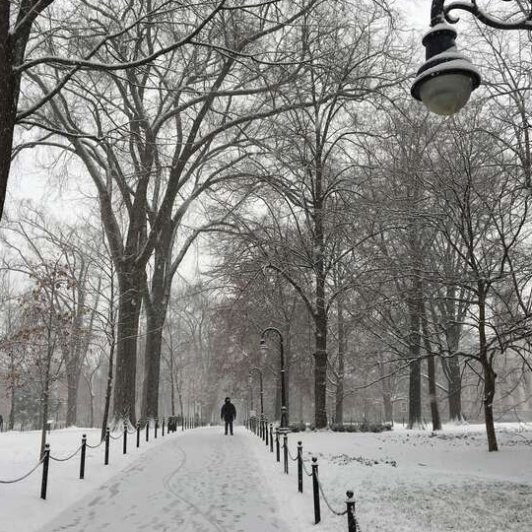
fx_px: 661
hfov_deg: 43.8
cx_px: 249
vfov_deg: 43.8
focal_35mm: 38
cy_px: 251
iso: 25
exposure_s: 1/242
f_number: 2.2
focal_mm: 4.15
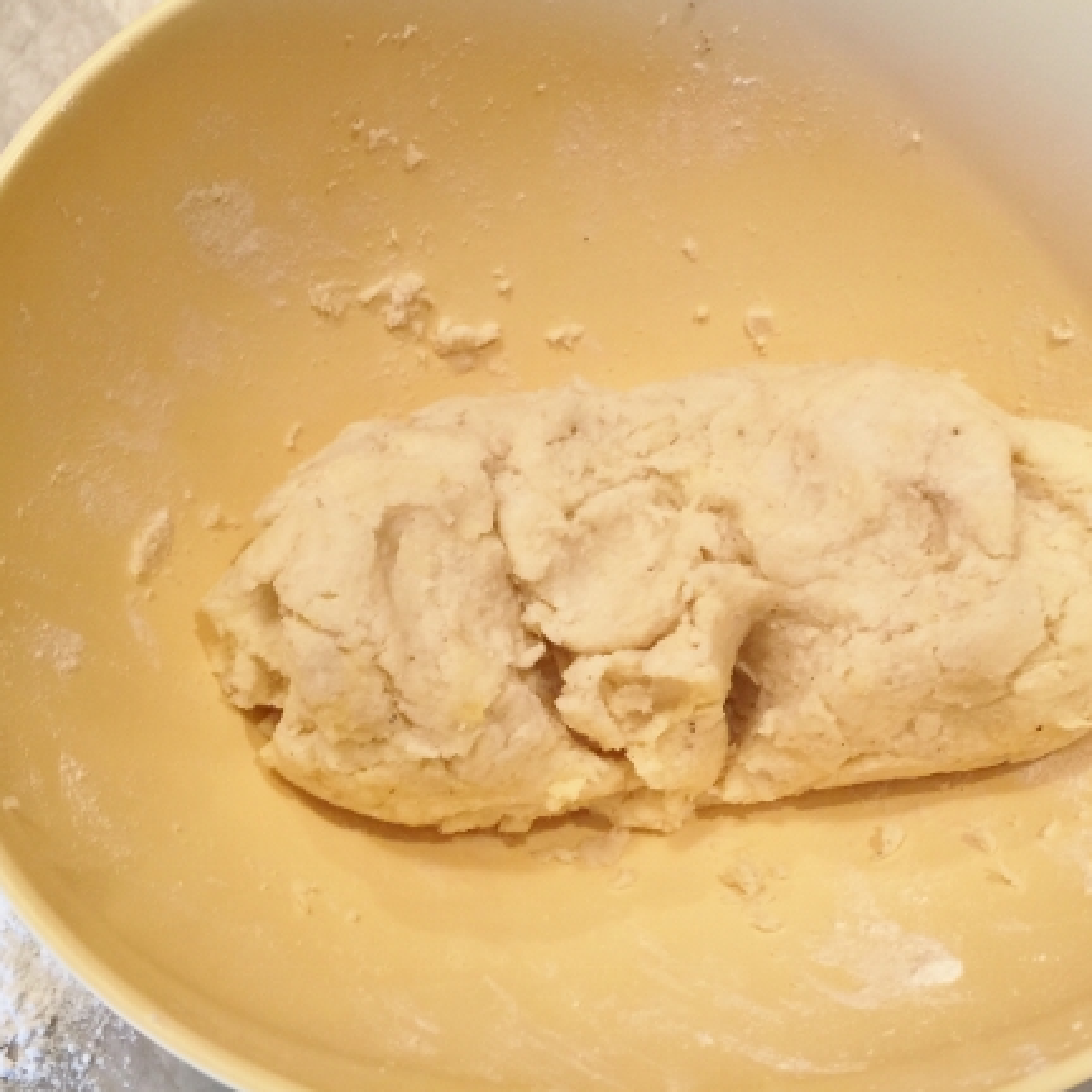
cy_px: 498
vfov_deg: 43.8
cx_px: 677
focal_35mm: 38
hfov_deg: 43.5
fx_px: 1356
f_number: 2.2
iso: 32
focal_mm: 4.15
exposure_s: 1/15
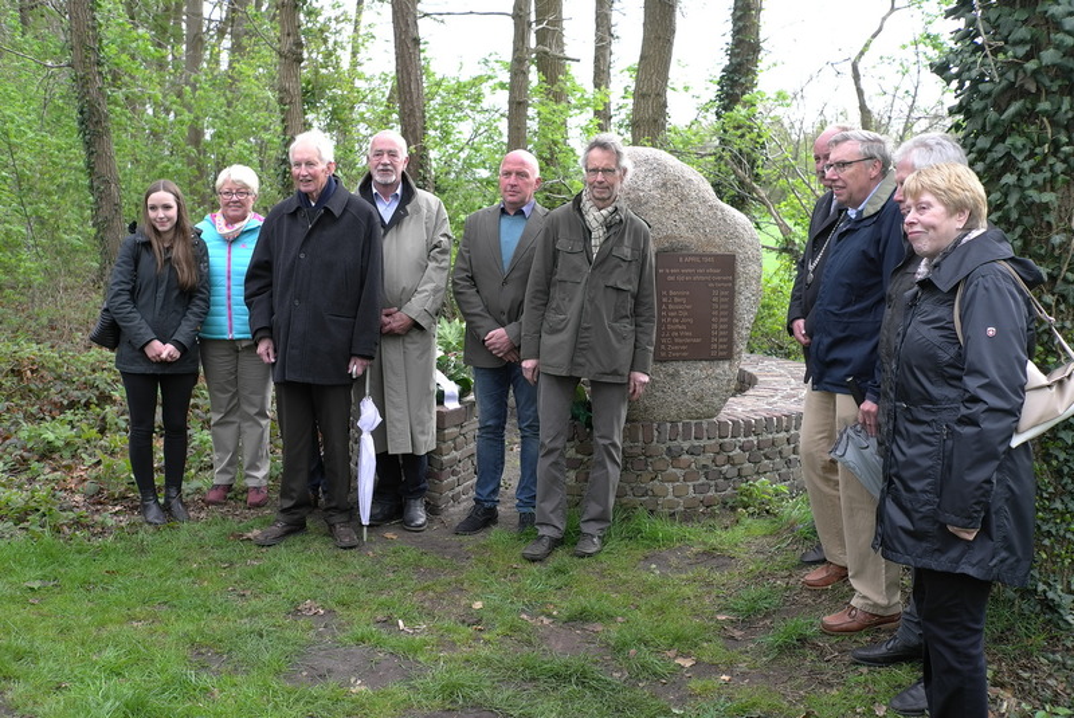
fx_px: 1075
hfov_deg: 53.1
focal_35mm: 36
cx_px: 537
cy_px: 359
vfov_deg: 36.9
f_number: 4
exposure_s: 1/100
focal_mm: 24
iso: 100
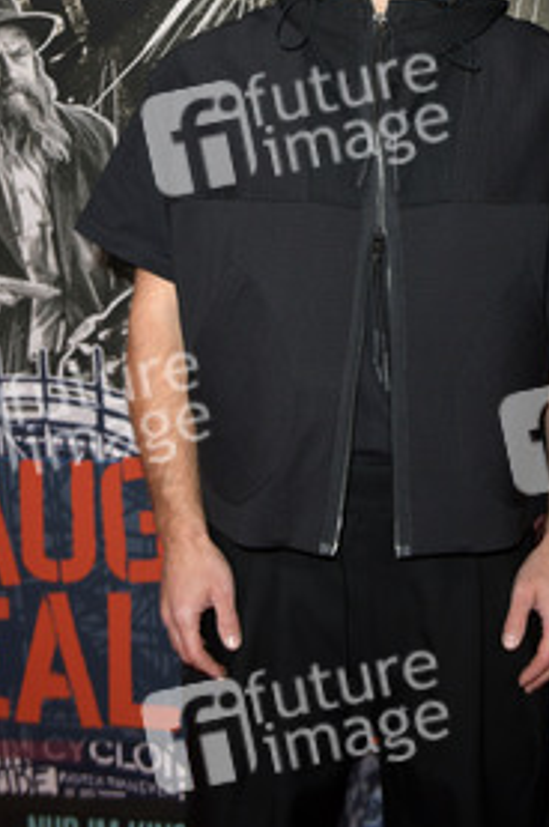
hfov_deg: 25.7
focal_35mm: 52
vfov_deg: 37.8
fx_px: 1192
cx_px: 382
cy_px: 275
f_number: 5.6
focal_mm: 36
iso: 800
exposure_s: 1/200
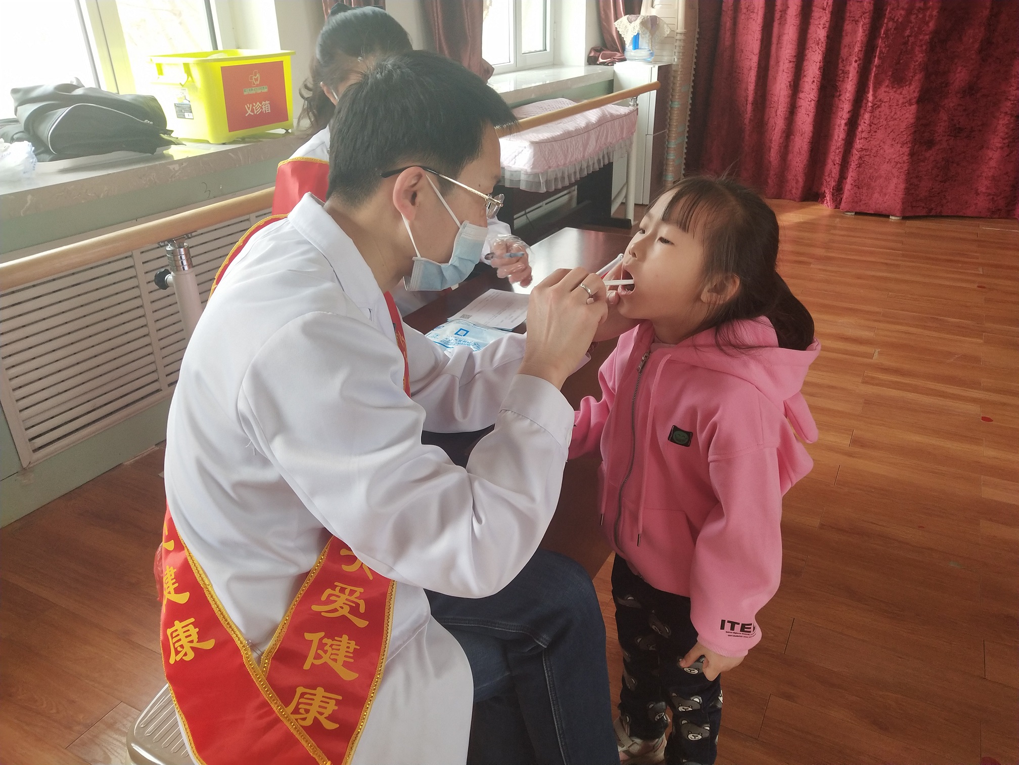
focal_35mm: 30
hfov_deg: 60.0
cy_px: 382
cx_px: 510
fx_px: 883
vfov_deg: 46.8
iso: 166
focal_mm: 3.95
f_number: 1.8
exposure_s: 1/100
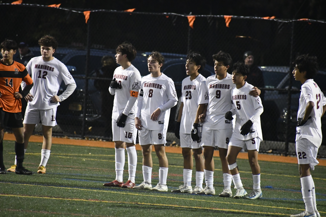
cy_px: 108
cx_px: 163
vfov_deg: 3.1
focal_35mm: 450
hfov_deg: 4.6
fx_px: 4075
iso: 9000
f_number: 6.3
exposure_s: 1/250
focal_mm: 300
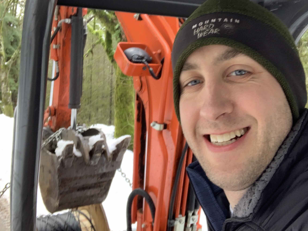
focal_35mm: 43
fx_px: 383
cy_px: 92
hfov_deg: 43.8
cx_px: 155
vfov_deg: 33.5
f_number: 2.2
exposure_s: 1/66
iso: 64
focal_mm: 2.87
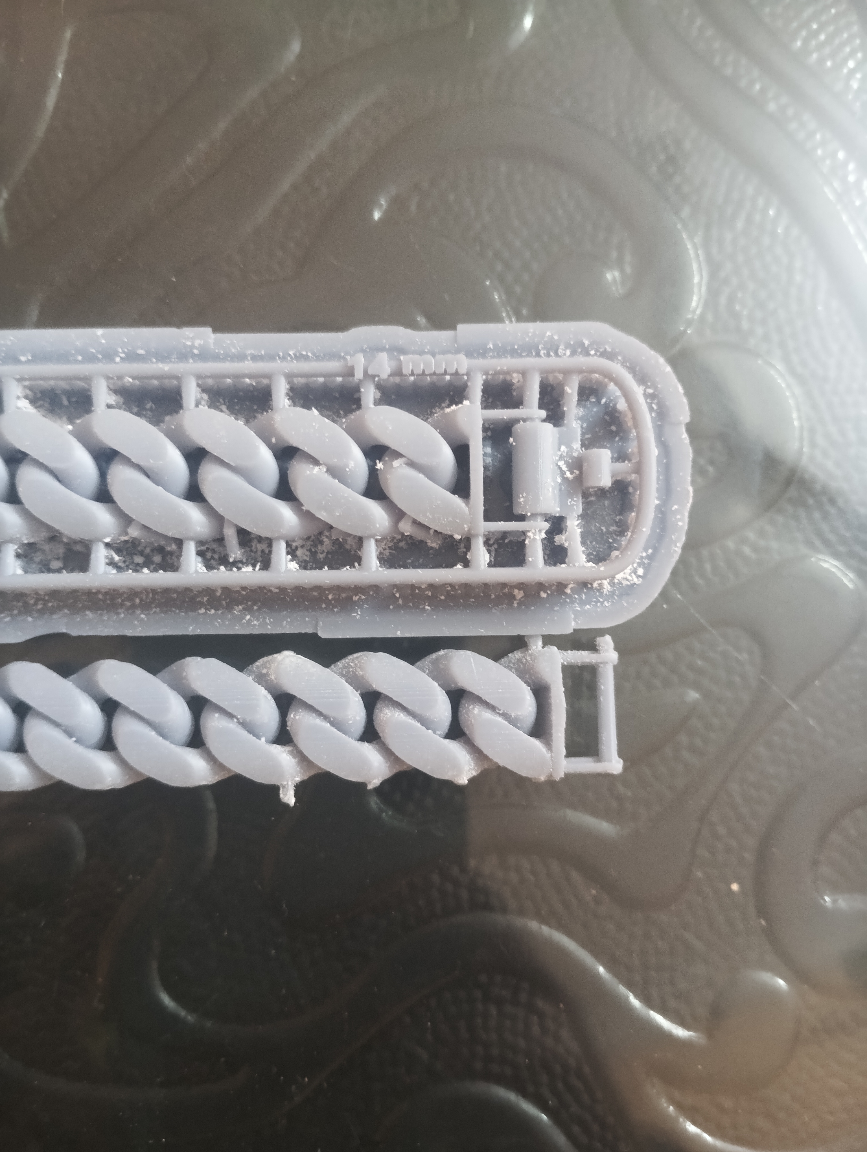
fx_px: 933
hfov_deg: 49.9
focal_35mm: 28
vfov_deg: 63.4
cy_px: 576
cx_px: 434
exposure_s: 1/25
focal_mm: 4.22
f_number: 1.8
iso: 1114
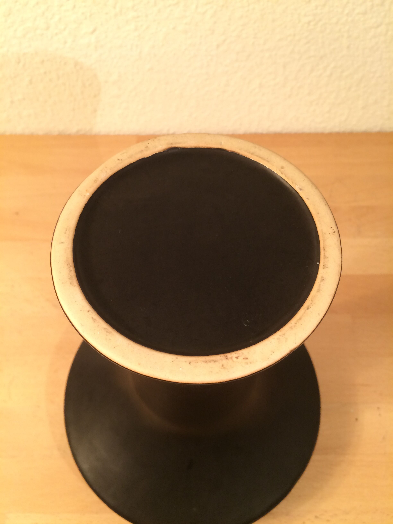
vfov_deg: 61.7
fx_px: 439
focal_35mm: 29
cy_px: 262
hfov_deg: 48.2
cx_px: 196
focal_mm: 4.15
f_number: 2.2
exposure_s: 1/33
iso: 125
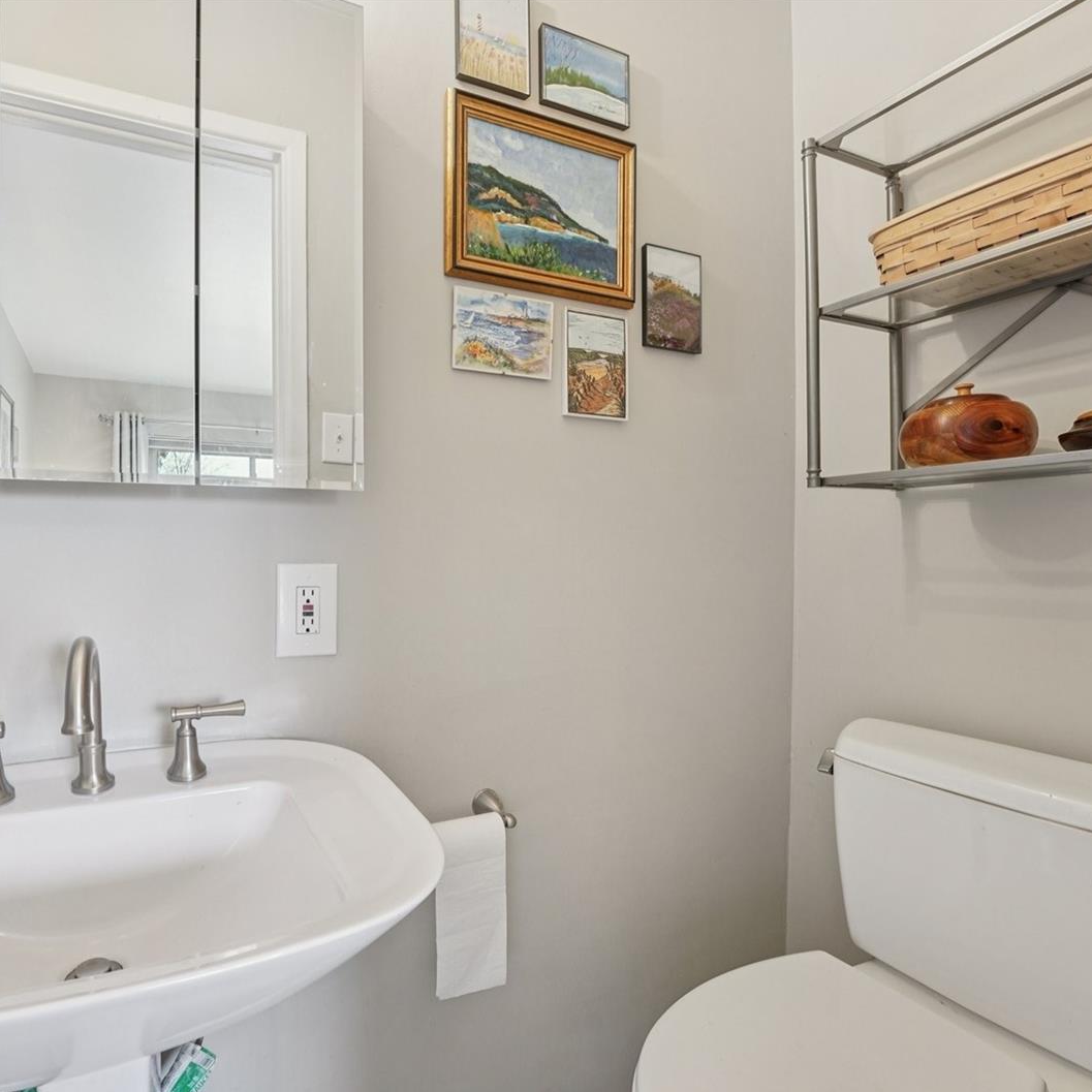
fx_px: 642
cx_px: 445
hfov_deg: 79.9
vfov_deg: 80.7
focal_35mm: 18
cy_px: 545
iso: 400
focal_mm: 14
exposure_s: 1/13
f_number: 8
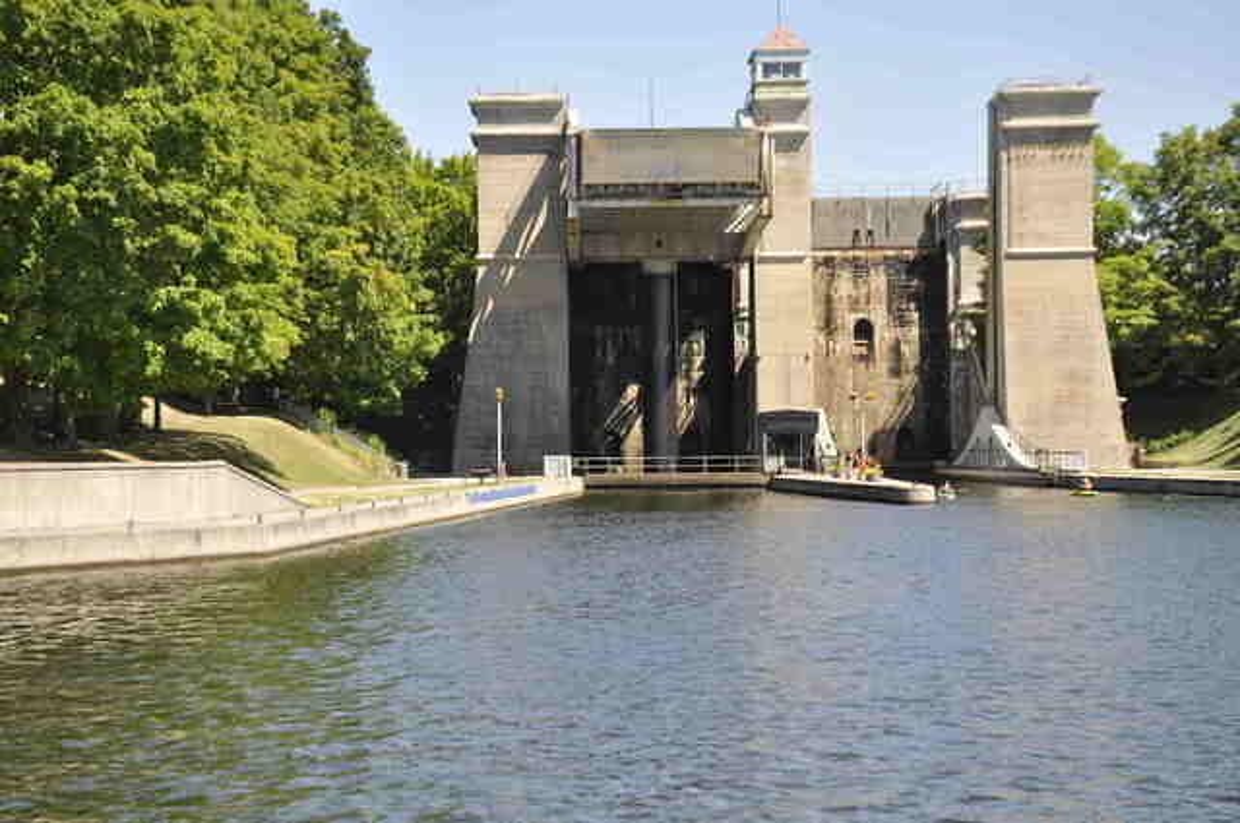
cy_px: 412
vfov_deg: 18.9
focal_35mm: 72
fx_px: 2477
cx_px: 620
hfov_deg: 28.1
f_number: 6.3
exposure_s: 1/400
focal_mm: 48
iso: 200
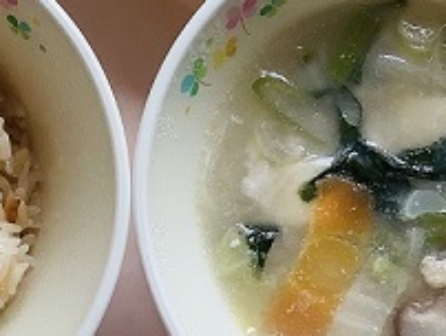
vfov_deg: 15.0
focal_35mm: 98
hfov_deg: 19.9
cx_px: 150
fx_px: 1264
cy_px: 35
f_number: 2.4
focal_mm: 3.3
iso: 40
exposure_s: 1/100
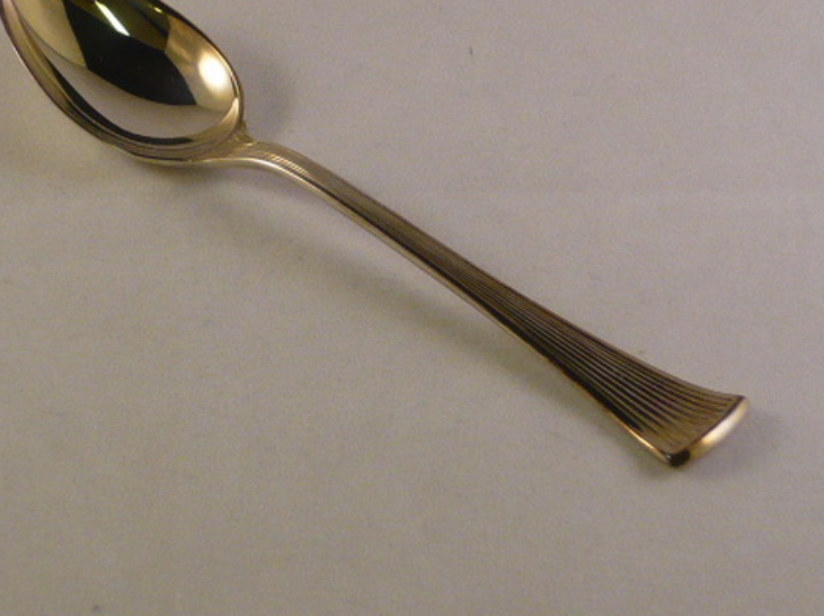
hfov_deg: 15.2
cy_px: 180
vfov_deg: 11.4
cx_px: 358
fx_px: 3092
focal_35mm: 130
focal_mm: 9.5
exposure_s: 1/50
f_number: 4.1
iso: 200
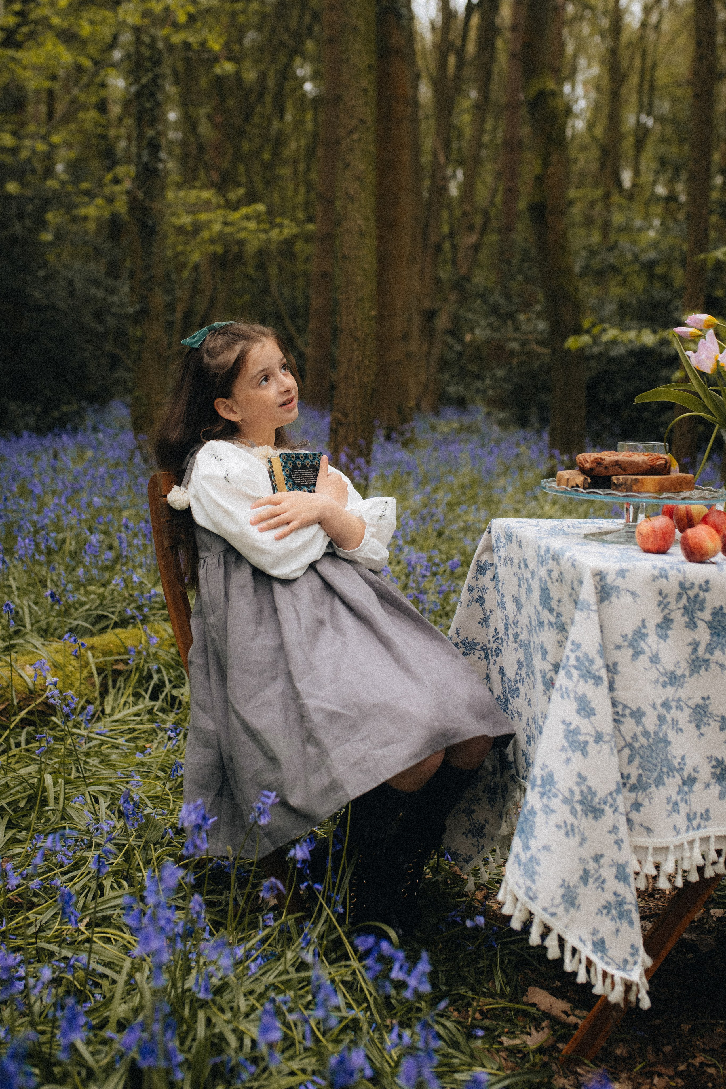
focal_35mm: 35
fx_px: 1059
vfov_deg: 54.4
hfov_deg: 37.9
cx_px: 363
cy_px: 544
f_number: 2.5
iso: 400
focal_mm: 35
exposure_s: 1/400
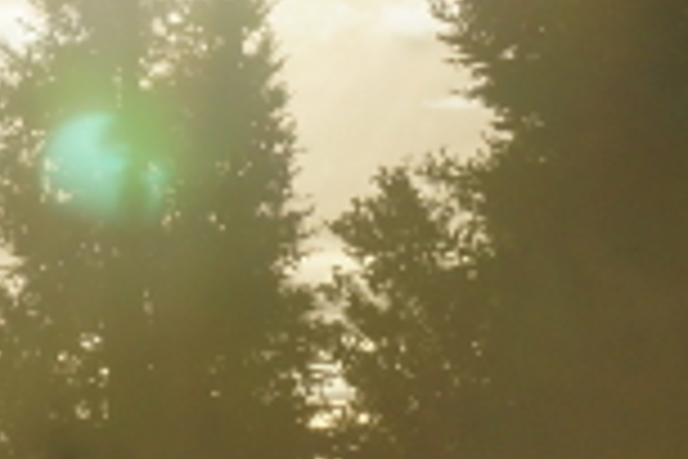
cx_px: 171
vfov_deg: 1.8
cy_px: -207
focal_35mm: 785
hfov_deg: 2.6
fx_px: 15001
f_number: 13
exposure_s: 1/800
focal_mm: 80
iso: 100
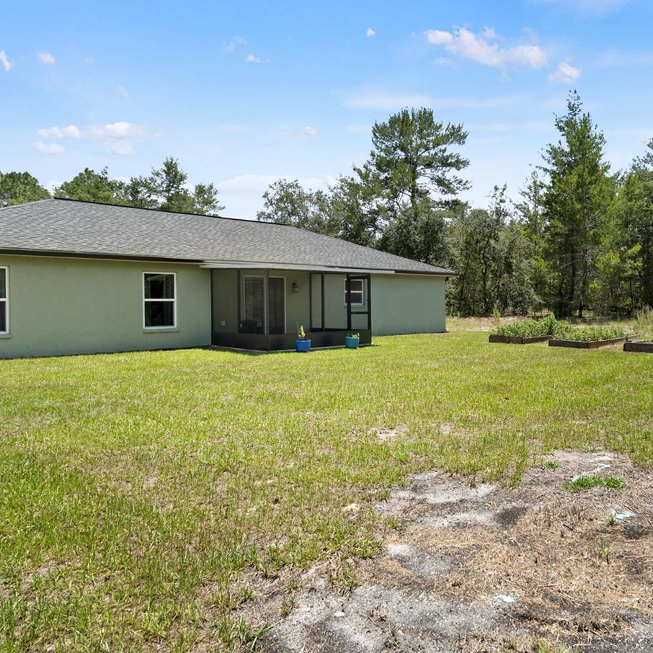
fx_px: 528
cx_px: 443
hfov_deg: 61.7
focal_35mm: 25
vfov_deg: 63.2
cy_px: 288
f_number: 8
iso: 100
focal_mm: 11
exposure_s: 1/250
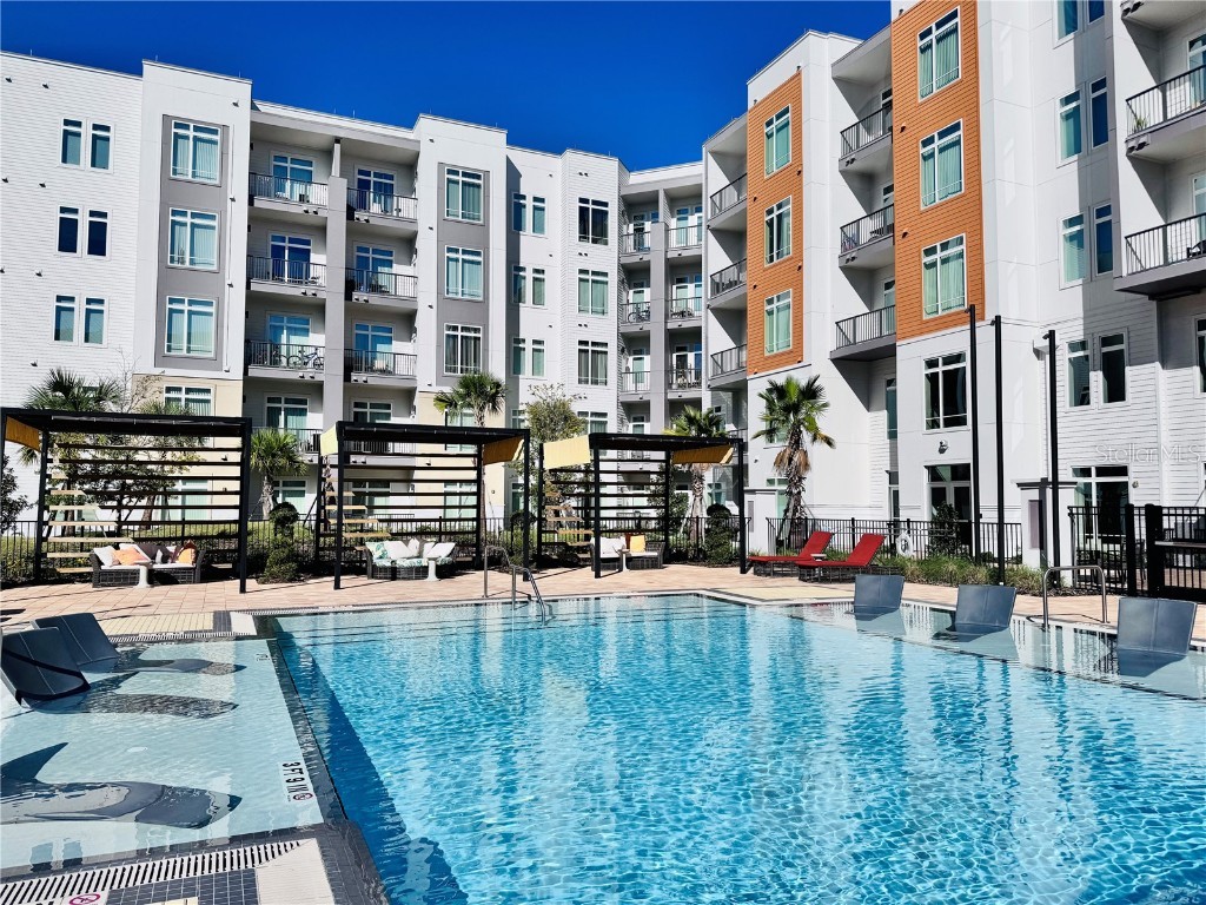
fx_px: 836
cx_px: 603
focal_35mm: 24
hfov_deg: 71.6
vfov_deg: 56.8
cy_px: 452
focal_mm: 6.76
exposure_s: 1/12346
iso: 80
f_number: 1.78
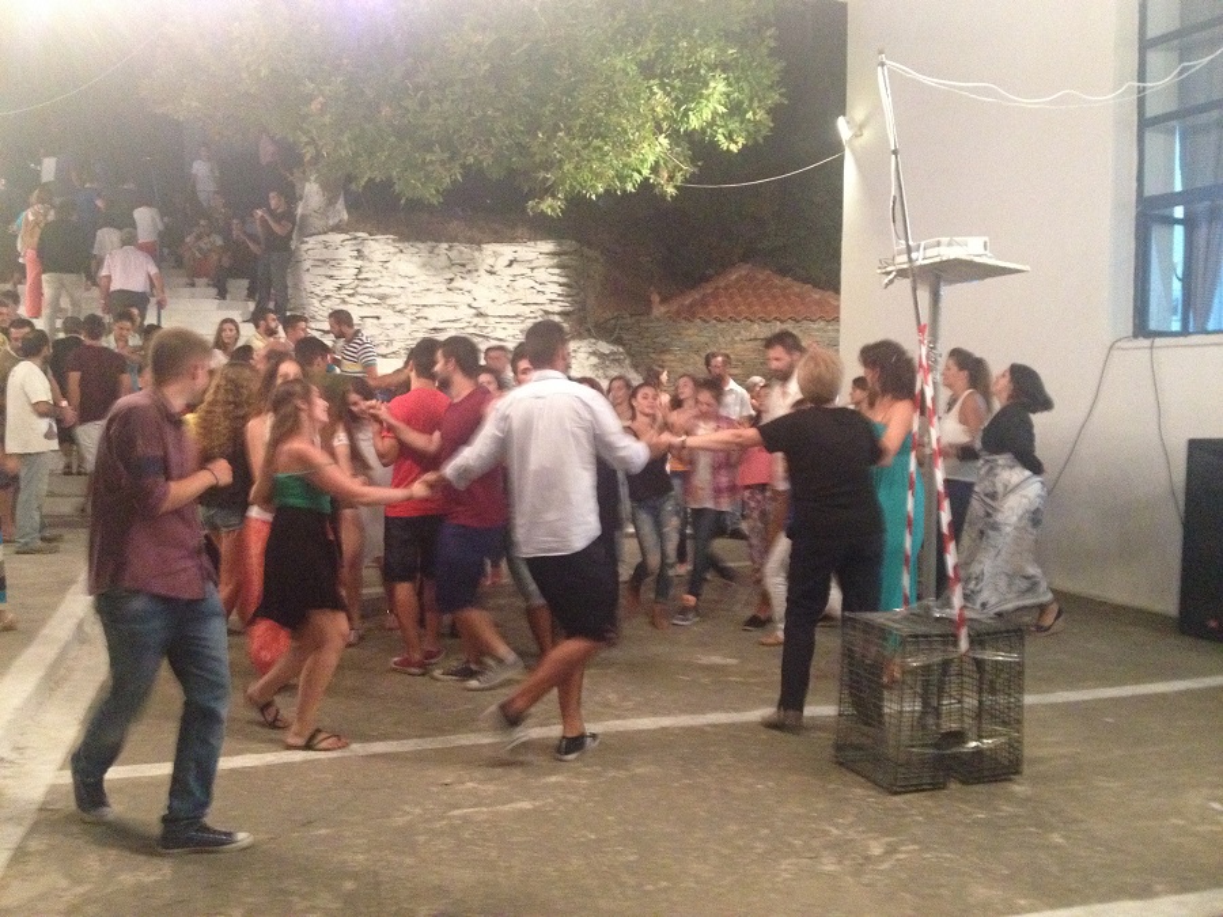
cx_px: 612
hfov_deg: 52.6
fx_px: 1237
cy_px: 458
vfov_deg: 40.7
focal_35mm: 35
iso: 500
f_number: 2.4
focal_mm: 4.28
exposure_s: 1/15
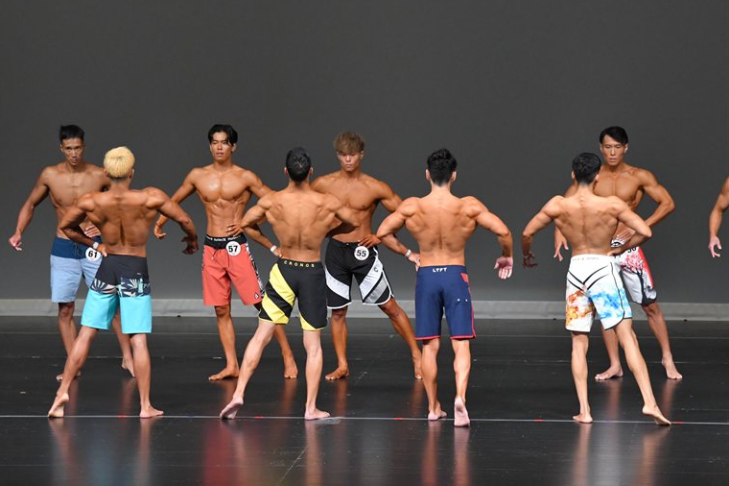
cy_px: 243
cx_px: 358
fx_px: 4169
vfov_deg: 6.7
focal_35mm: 206
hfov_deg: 10.0
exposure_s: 1/400
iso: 4000
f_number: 5.6
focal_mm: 135
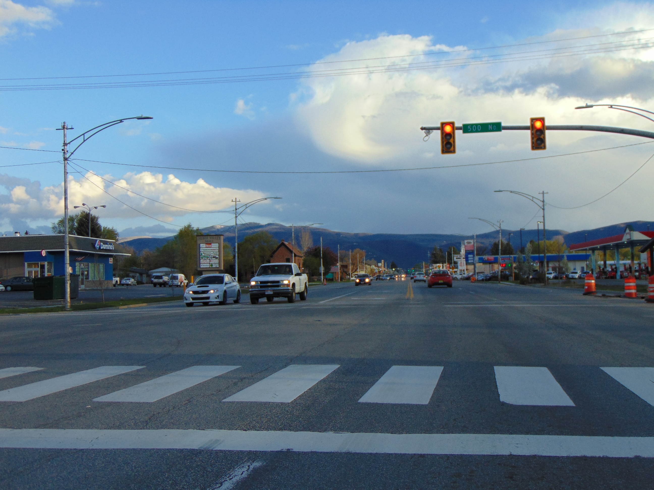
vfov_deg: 34.3
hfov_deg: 44.8
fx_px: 794
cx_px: 327
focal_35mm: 42
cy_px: 245
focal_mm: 7.6
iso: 80
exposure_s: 1/400
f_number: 3.3
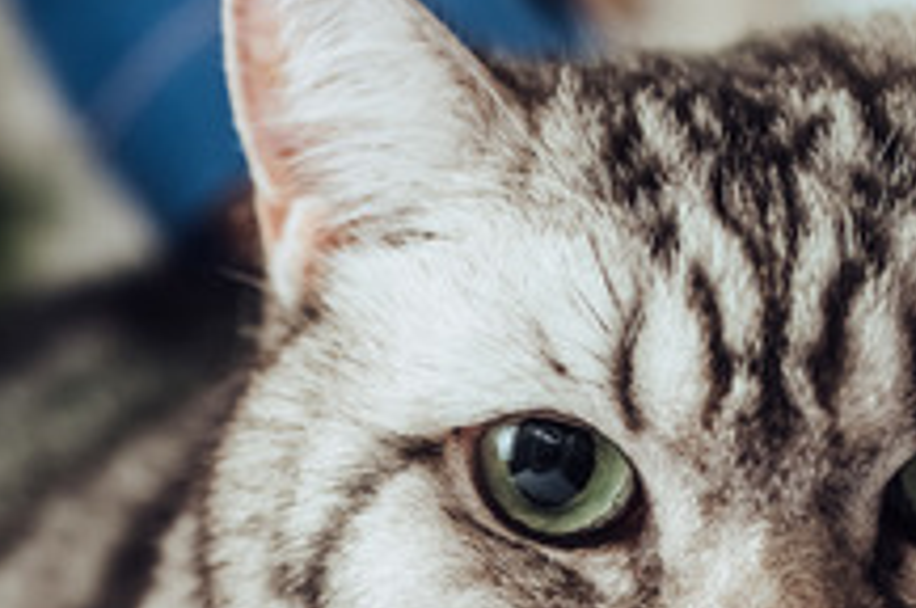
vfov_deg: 10.6
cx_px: -110
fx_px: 3201
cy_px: 747
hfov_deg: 15.8
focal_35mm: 126
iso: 640
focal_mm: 35
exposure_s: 1/125
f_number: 2.5
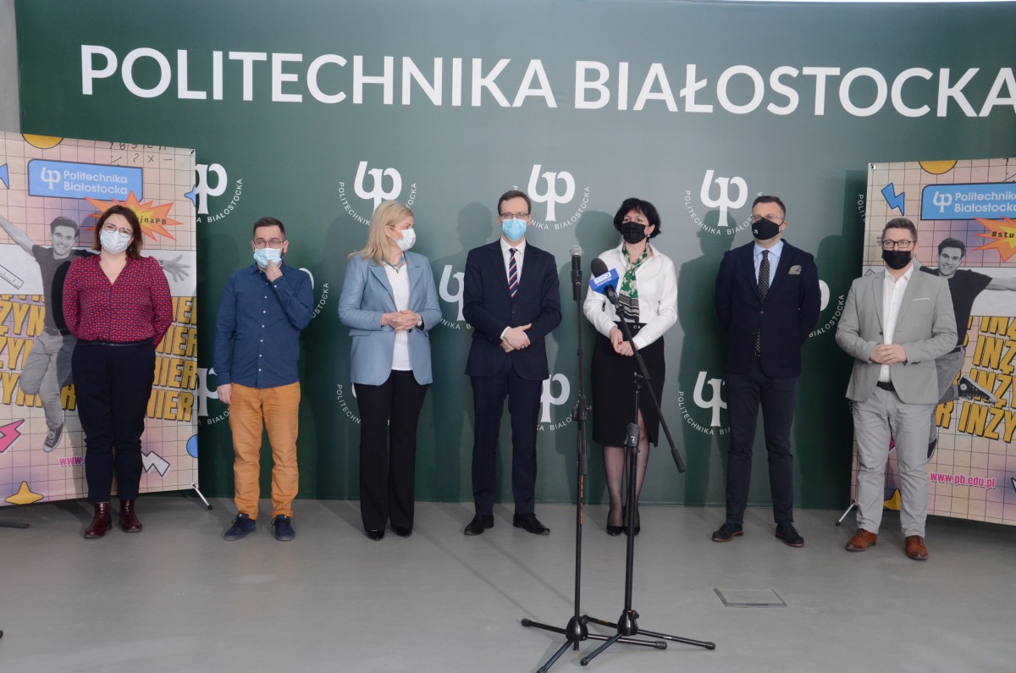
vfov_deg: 34.1
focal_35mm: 39
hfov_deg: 49.6
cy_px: 336
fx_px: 1098
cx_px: 508
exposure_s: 1/80
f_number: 6.3
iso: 1000
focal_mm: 26
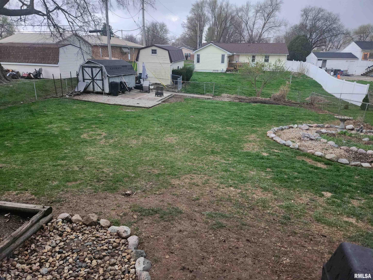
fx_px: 248
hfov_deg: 73.9
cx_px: 186
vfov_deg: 58.9
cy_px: 140
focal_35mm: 23
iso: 1000
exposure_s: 1/120
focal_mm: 5.4
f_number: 1.8
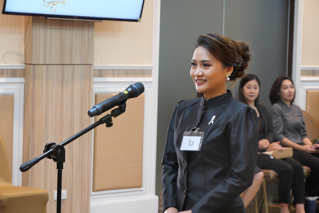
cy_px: 106
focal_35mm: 124
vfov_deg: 11.1
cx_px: 160
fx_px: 1099
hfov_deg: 16.5
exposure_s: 1/50
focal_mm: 60
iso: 3200
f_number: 5.6
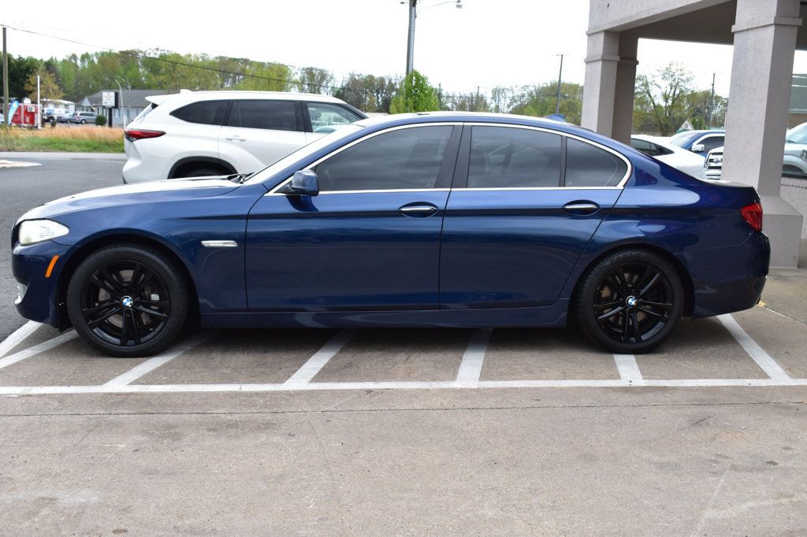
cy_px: 268
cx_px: 404
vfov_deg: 34.2
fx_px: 874
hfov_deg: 49.6
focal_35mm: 39
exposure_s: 1/60
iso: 400
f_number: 8
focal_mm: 26
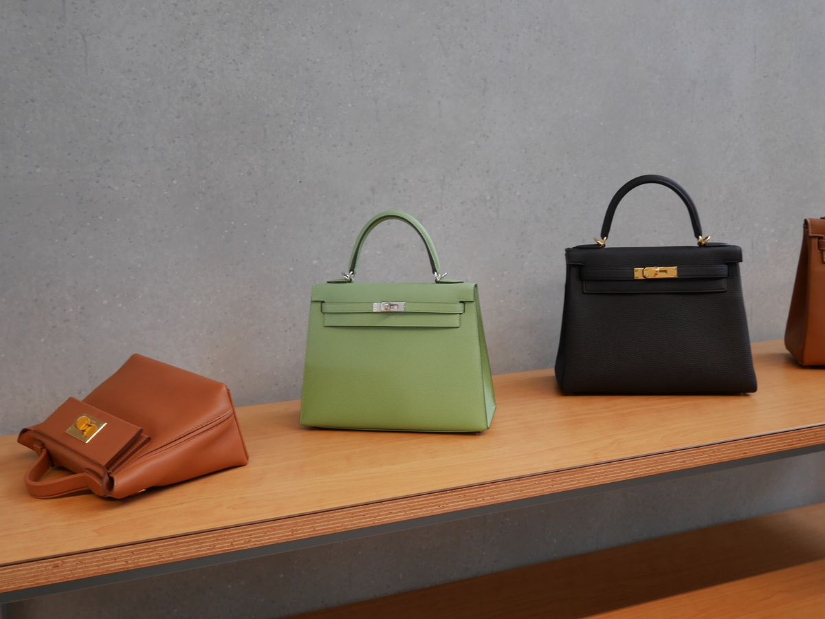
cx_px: 412
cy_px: 310
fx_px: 715
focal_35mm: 30
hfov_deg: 60.0
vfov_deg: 46.8
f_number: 3.7
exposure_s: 1/60
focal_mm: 15
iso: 320
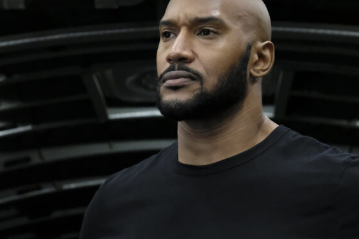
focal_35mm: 117
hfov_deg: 17.2
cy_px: 182
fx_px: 1167
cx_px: 15
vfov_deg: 11.7
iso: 8000
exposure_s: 1/125
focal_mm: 33.2
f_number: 3.6
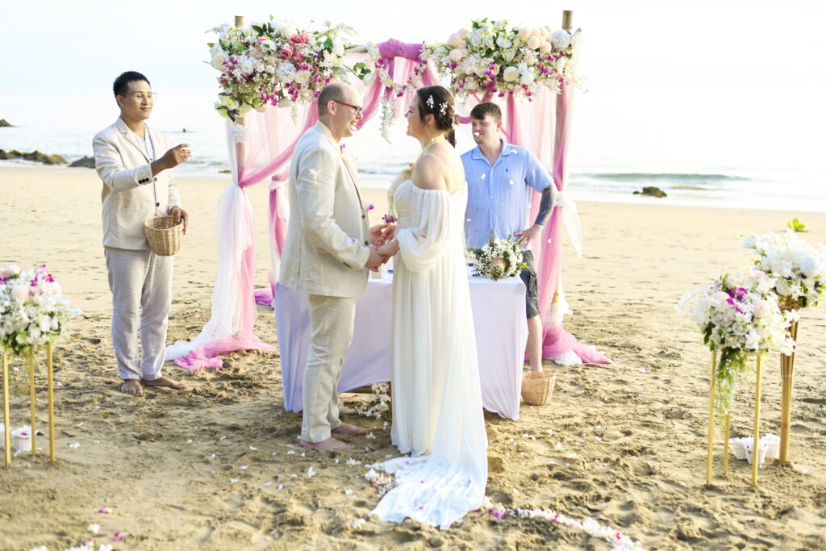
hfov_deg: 39.6
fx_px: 1147
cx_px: 413
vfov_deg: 27.0
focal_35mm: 50
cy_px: 276
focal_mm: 50
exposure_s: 1/1000
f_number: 3.2
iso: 400
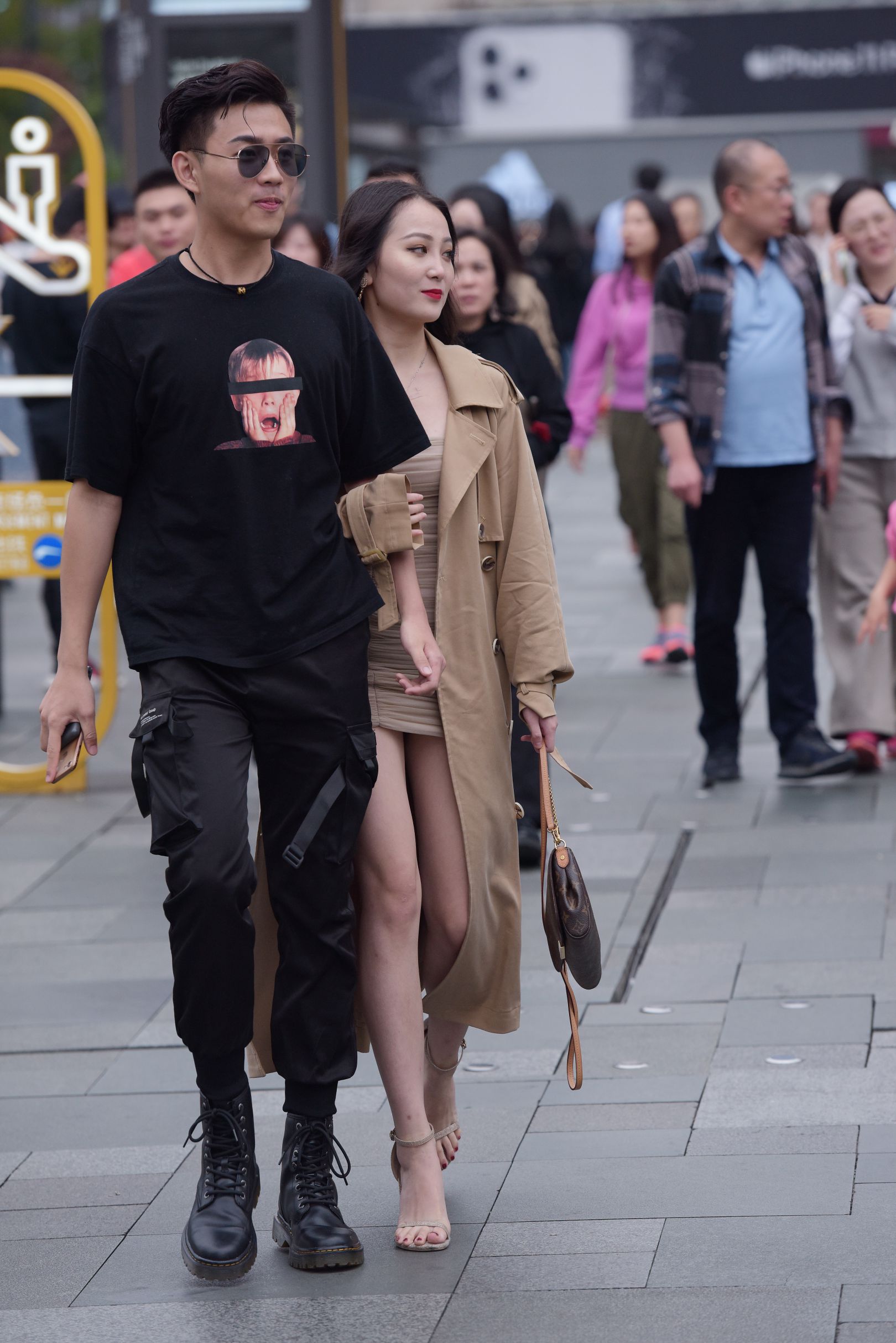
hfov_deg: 8.6
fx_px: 5969
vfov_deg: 12.8
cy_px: 672
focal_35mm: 160
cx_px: 448
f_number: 4
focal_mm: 160
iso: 640
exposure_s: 1/800
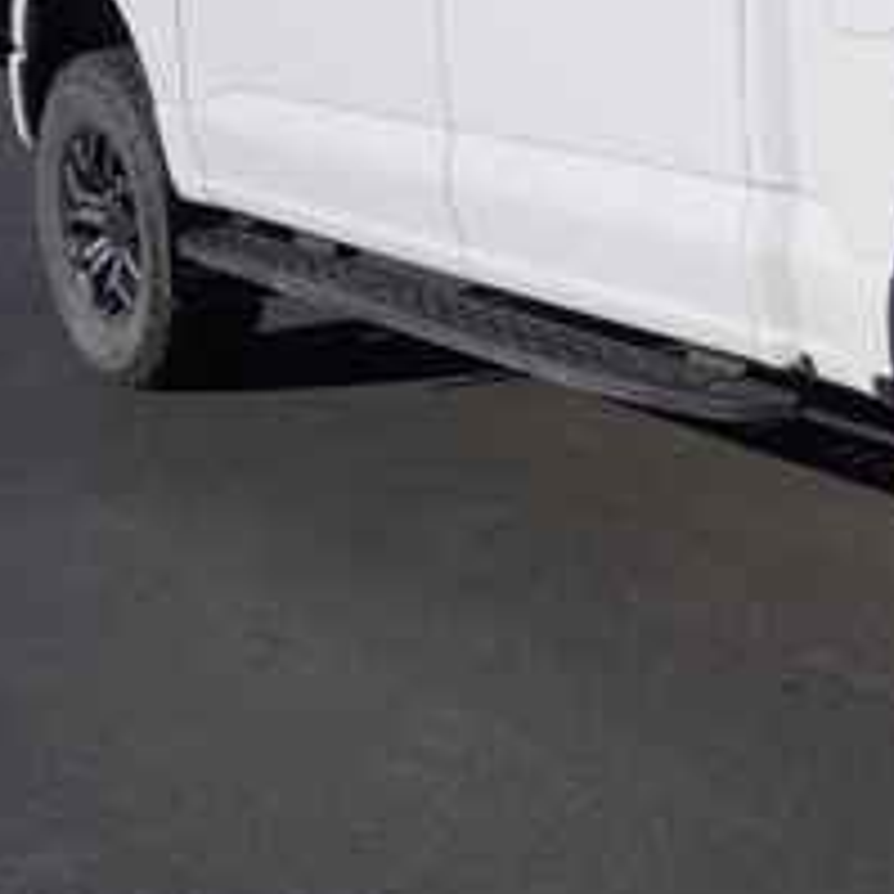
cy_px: 198
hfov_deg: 18.3
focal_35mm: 86
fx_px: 2524
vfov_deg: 19.9
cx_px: 1249
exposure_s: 1/320
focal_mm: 21
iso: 100
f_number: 10
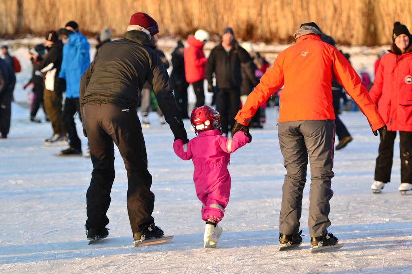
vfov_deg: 9.0
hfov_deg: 13.4
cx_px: 206
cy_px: 137
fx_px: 1751
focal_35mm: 153
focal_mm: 102
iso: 100
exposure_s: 1/320
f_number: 2.8
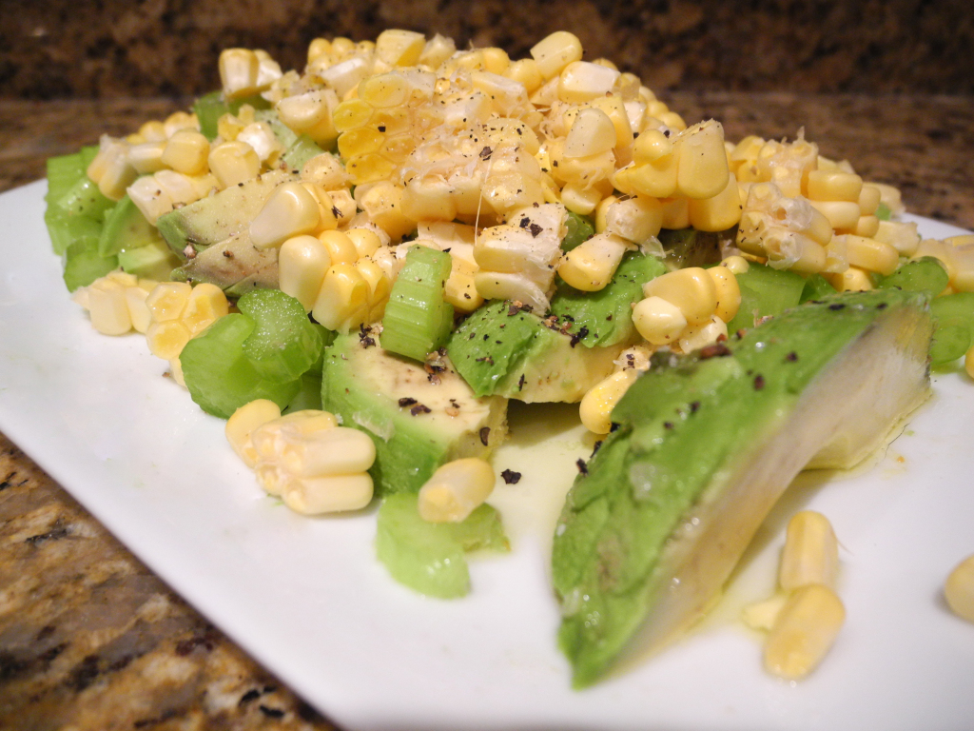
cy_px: 366
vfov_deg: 49.7
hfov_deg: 63.4
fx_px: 788
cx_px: 487
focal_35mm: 28
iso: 400
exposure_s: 1/29.6
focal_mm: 6
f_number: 2.8
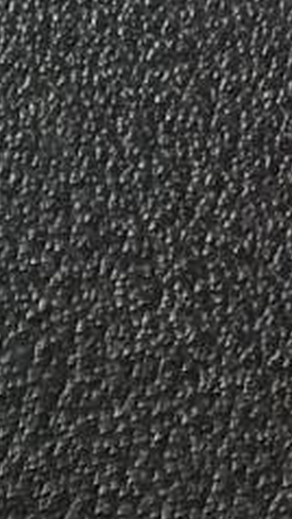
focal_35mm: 198
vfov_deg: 8.0
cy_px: 1888
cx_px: -1148
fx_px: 2723
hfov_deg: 5.0
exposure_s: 1/50
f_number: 1.7
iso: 960
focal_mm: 5.31
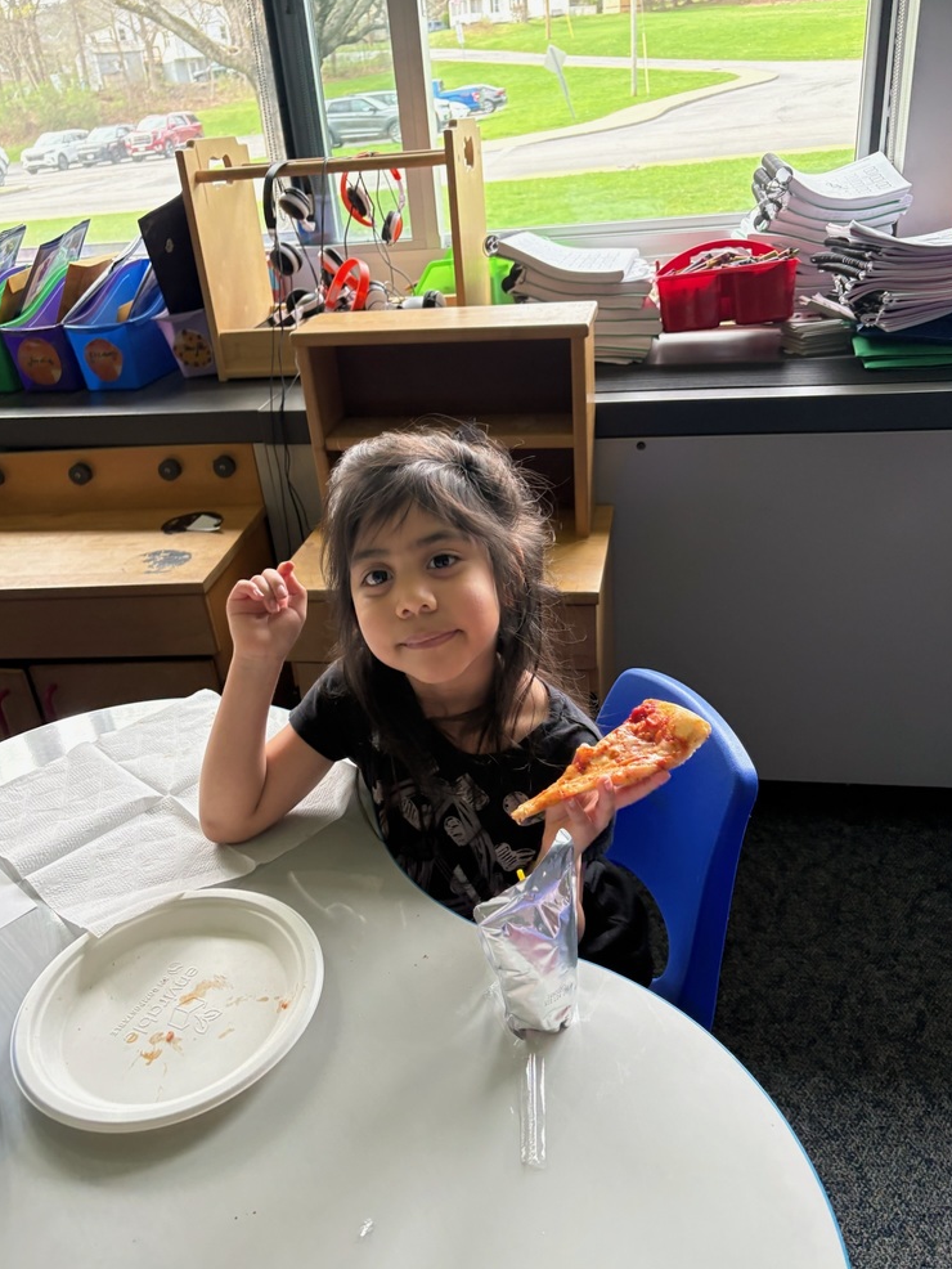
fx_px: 990
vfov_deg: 65.3
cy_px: 651
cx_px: 472
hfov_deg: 51.4
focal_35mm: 27
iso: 125
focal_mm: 5.96
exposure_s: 1/60
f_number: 1.6
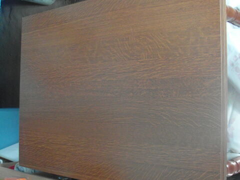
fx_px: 367
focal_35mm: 53
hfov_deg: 36.2
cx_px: 120
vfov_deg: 27.5
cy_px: 90
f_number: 3.8
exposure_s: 1/15
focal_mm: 8.7
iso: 800
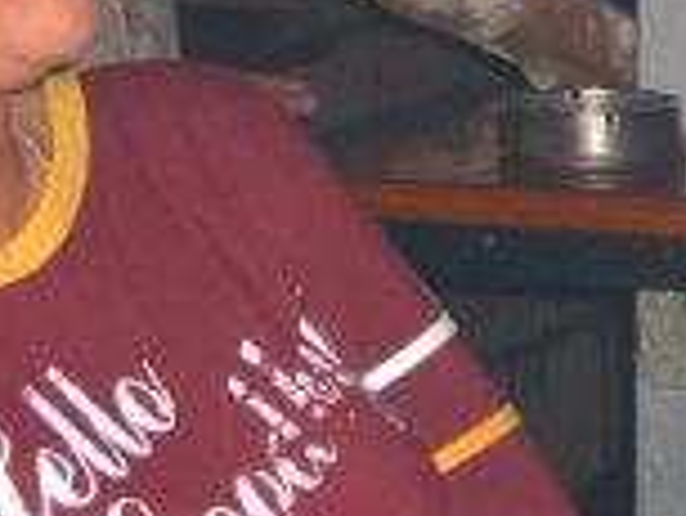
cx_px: 794
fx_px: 3570
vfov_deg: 8.2
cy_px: -54
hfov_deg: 10.8
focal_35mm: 180
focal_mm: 9.5
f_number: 3.1
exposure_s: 1/60
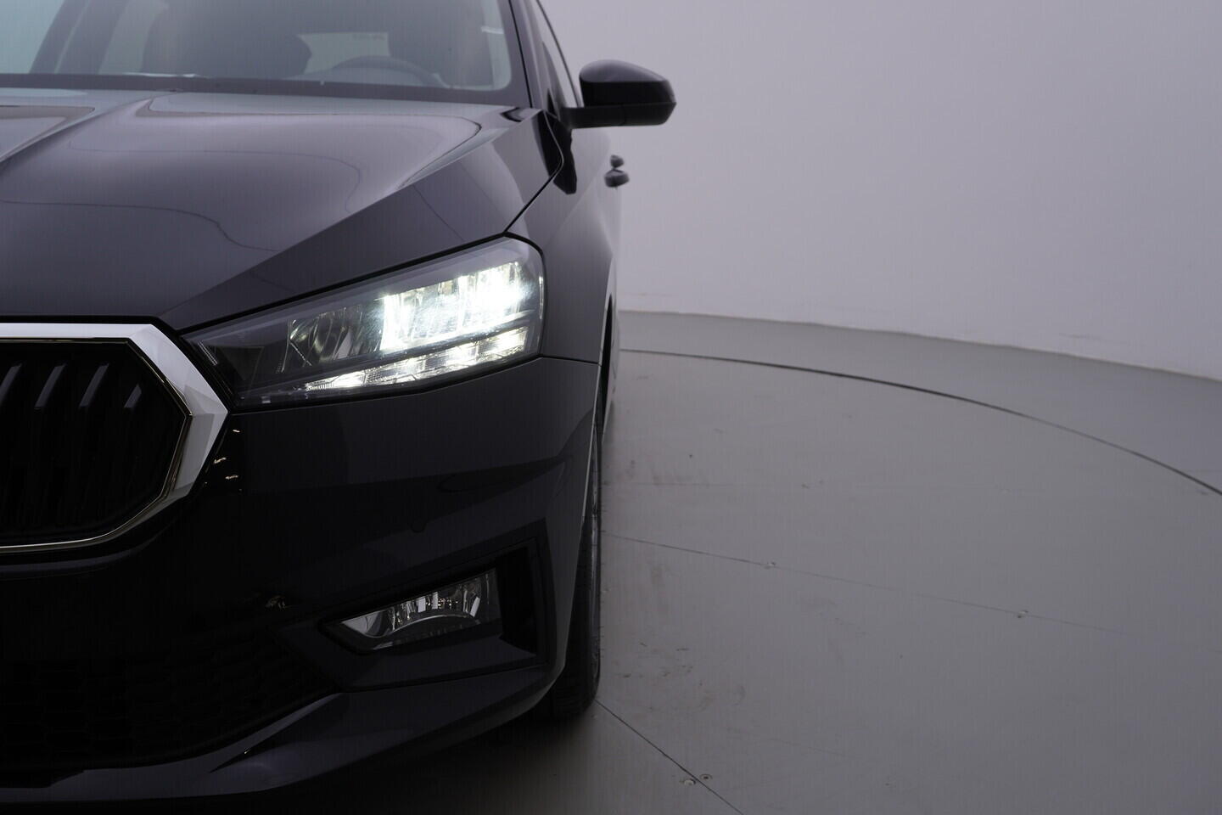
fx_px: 1222
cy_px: 408
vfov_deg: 36.9
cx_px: 611
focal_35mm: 36
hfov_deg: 53.1
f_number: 5
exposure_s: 1/125
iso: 125
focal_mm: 24
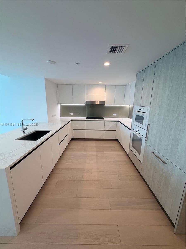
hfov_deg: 85.7
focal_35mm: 14
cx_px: 93
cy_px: 124
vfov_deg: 102.1
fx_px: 100
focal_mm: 2.22
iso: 160
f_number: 2.2
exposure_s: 1/120
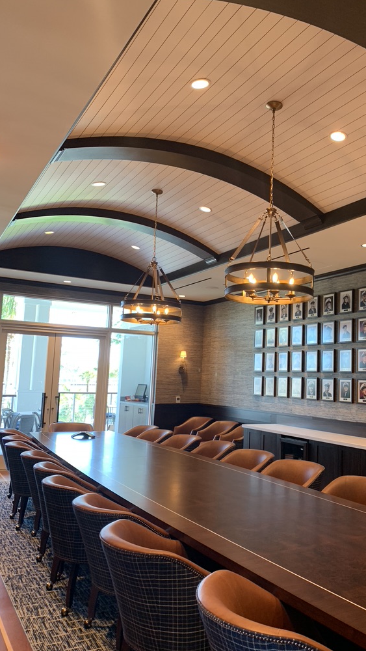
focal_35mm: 29
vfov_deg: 66.1
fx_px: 500
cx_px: 244
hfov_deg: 39.7
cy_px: 329
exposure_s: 1/60
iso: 100
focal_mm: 4.25
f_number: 1.8
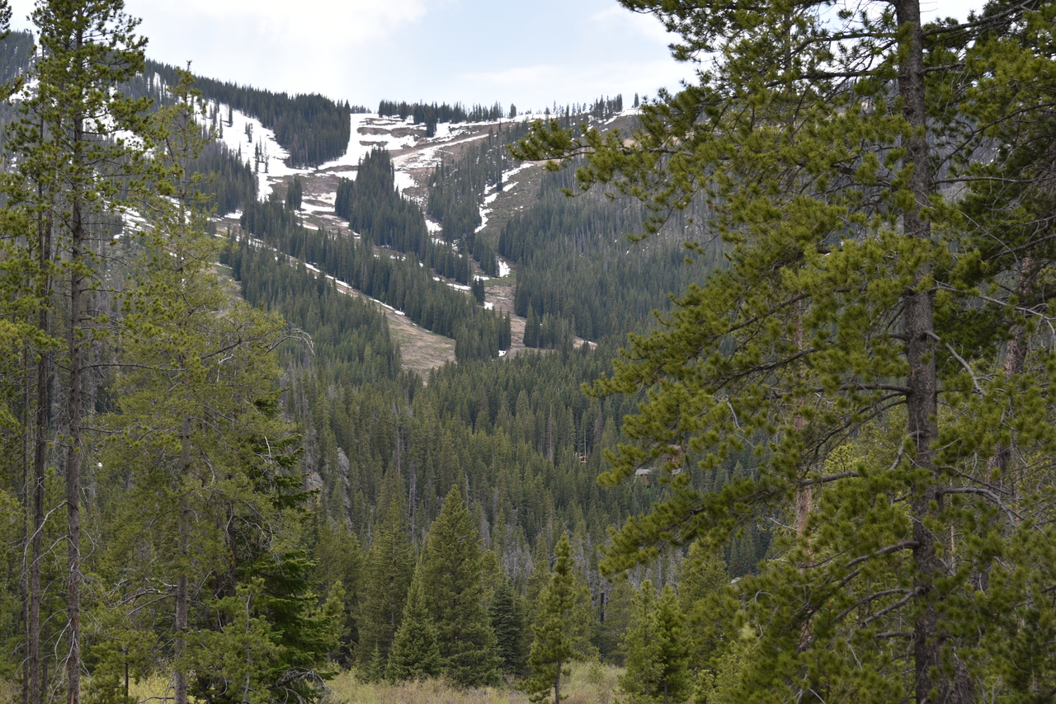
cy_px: 352
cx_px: 528
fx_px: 2494
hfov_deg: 23.9
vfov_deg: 16.1
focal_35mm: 85
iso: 100
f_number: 6.3
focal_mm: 85
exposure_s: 1/200
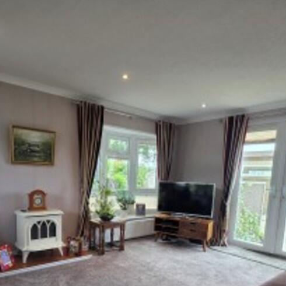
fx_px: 224
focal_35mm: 24
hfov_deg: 64.5
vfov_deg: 62.2
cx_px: 117
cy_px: 206
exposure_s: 1/100
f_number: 1.9
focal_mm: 2.2
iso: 100
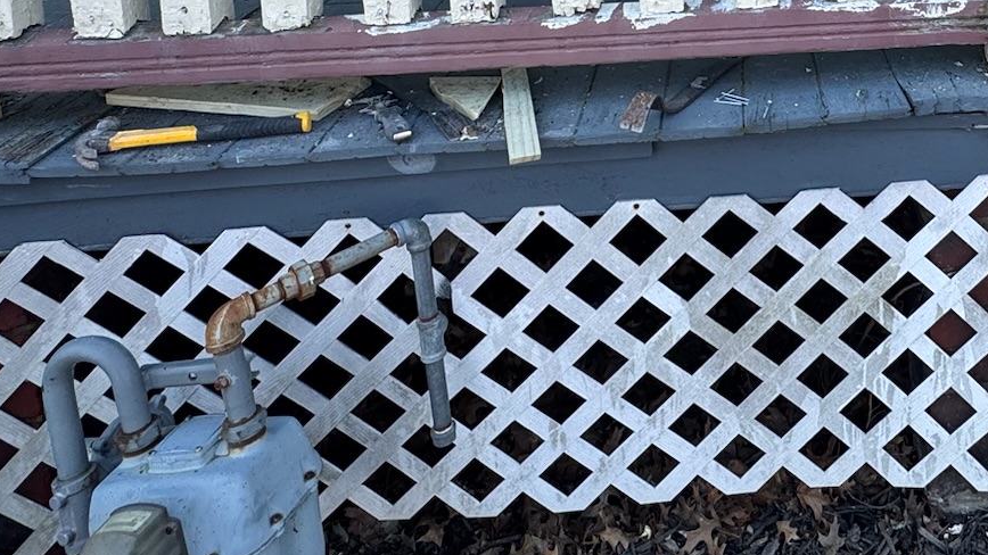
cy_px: -148
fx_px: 943
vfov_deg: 27.8
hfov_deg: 50.8
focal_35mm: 36
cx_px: 832
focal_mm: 2.22
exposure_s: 1/479
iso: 40
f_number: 2.2
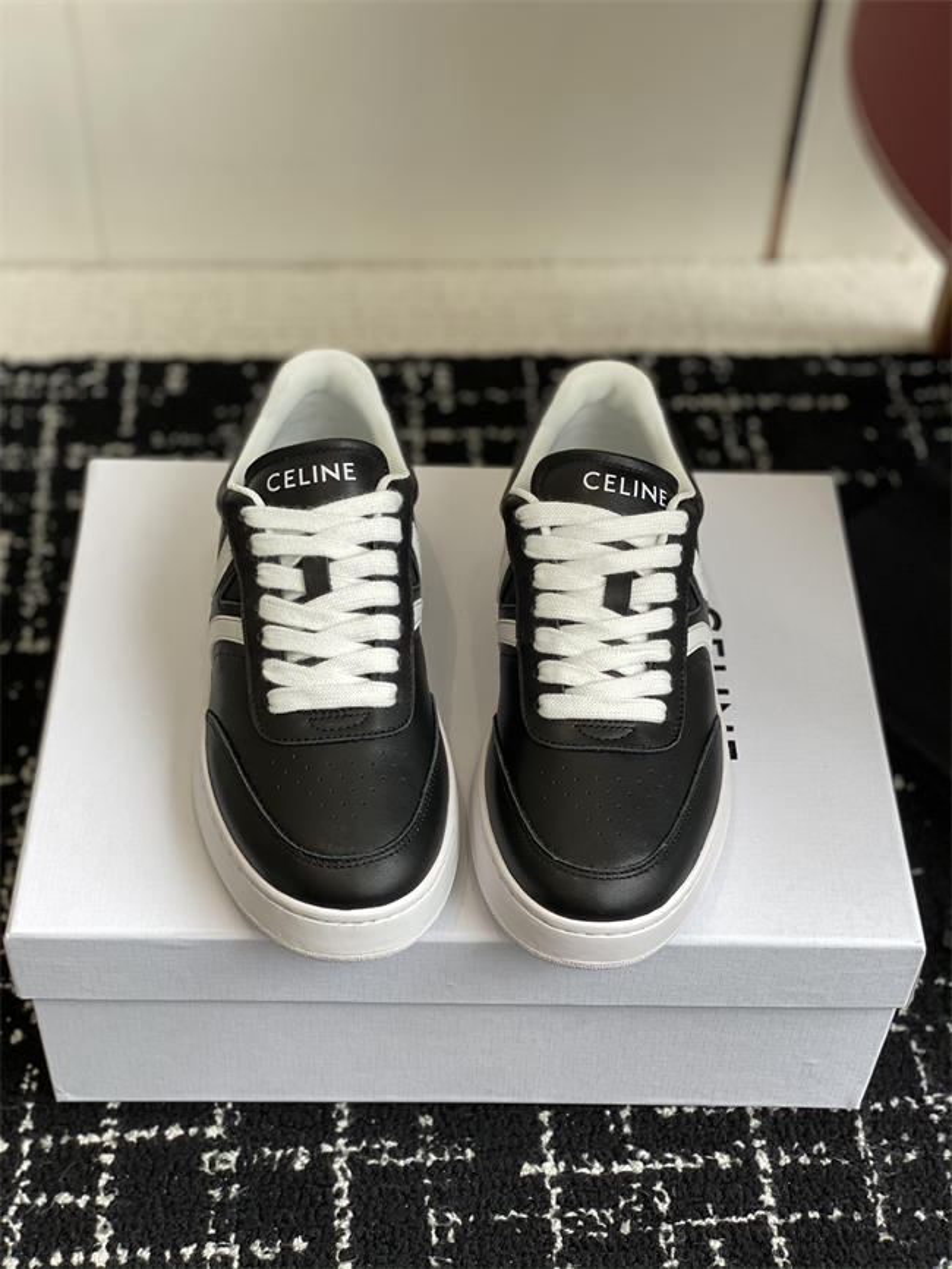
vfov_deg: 36.8
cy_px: 634
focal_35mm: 52
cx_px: 476
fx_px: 1906
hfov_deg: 28.0
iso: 20
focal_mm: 6
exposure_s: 1/168
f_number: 2
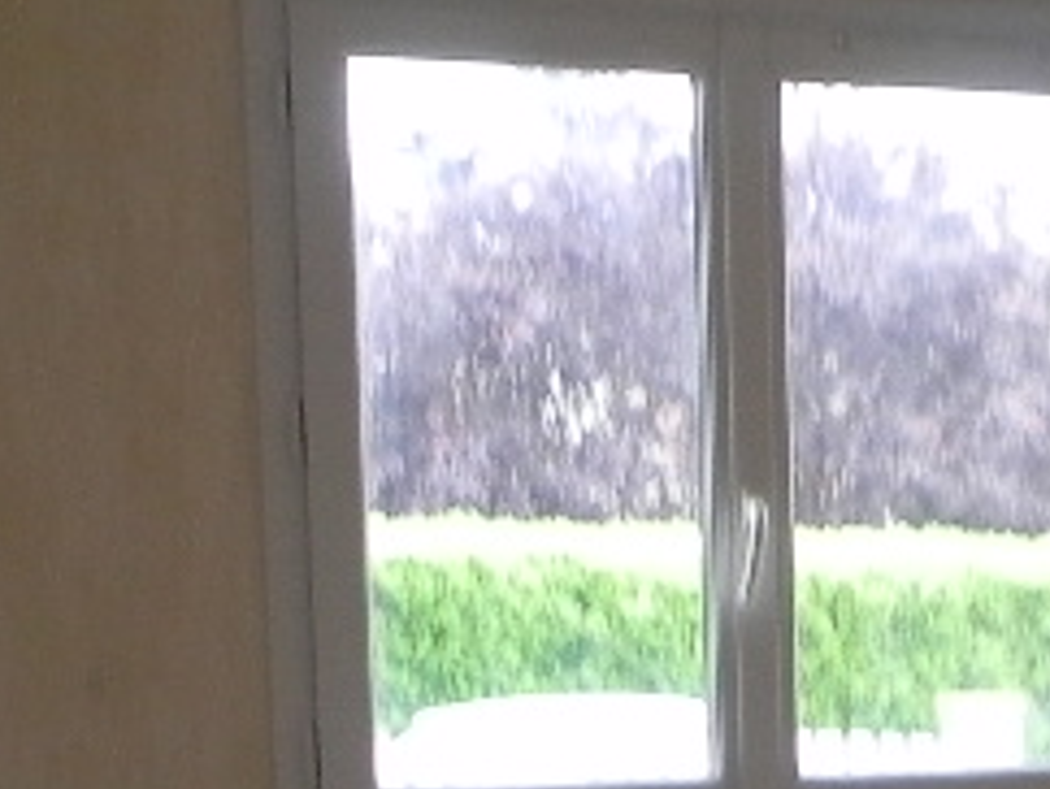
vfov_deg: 13.0
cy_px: 1032
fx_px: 3340
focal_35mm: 110
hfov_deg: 17.2
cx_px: 1211
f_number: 2.8
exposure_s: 1/62.5
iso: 160
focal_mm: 4.6
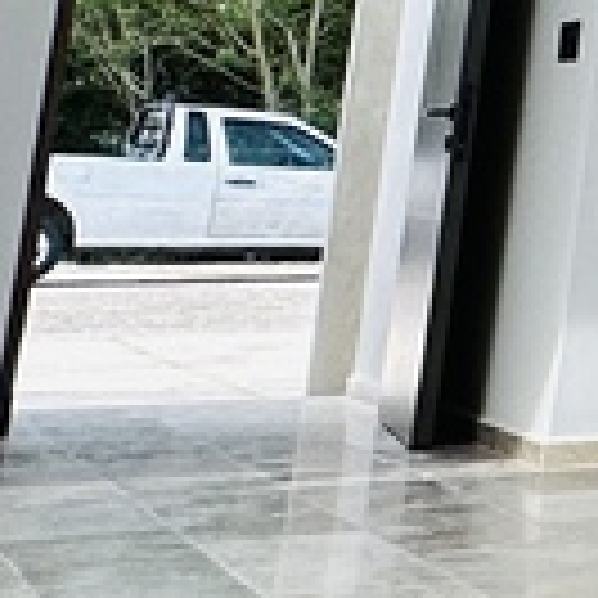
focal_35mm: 112
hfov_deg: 9.4
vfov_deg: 15.0
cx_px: 2086
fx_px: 2189
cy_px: -144
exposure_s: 1/220
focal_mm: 2.22
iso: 40
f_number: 2.2
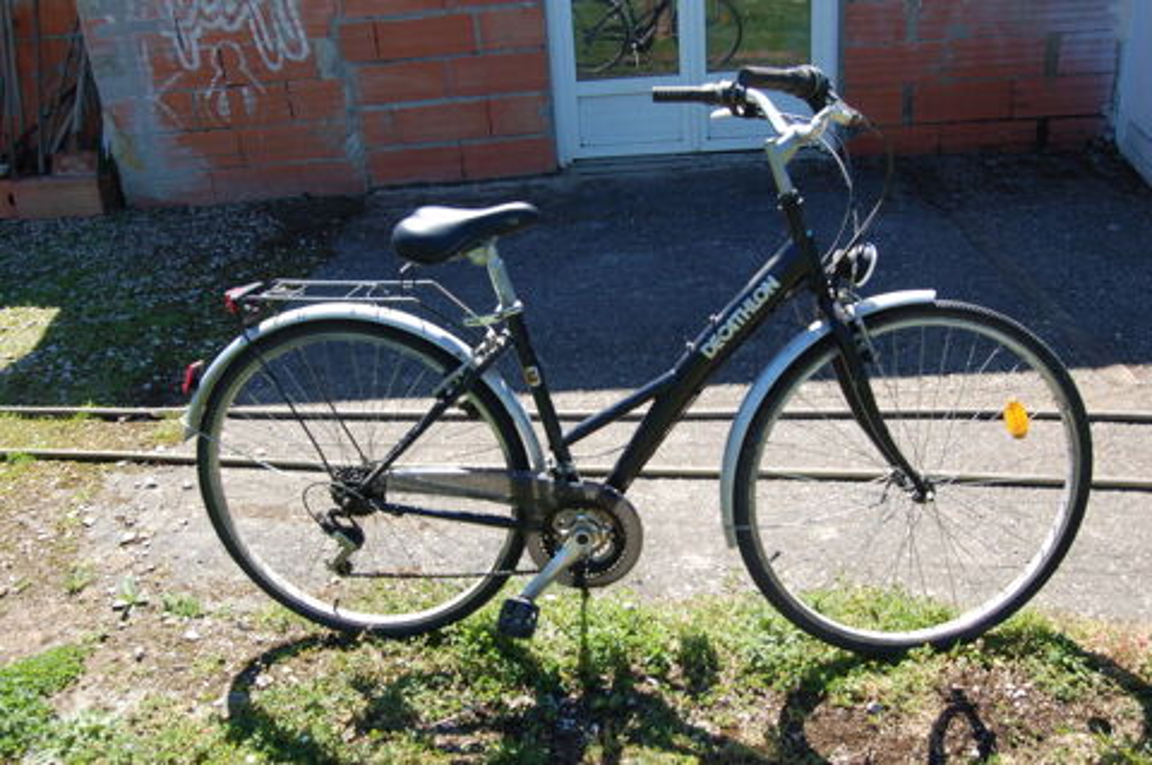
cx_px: 576
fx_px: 959
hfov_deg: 62.0
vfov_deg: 43.5
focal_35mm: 30
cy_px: 382
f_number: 7.1
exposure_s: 1/200
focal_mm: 20
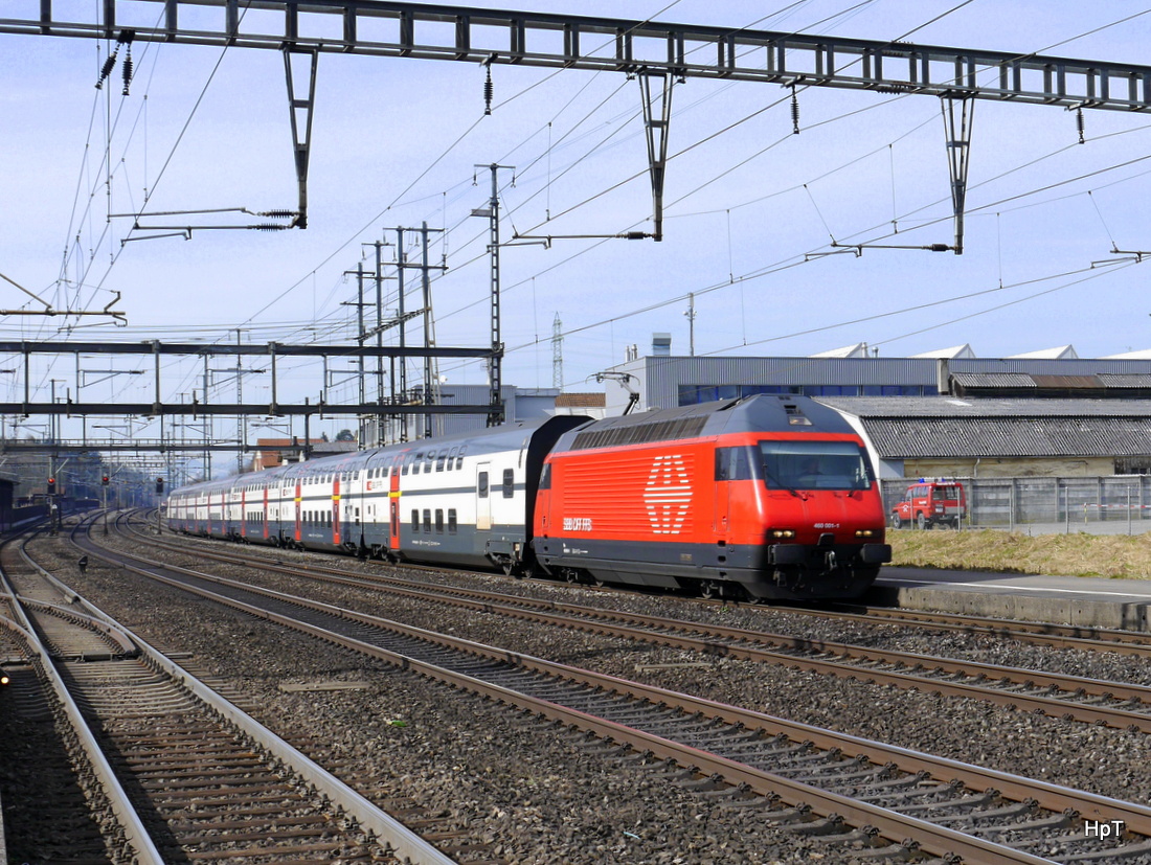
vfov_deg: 36.0
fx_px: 1331
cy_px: 432
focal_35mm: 40
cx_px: 576
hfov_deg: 46.8
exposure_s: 1/320
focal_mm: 20
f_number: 8
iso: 160
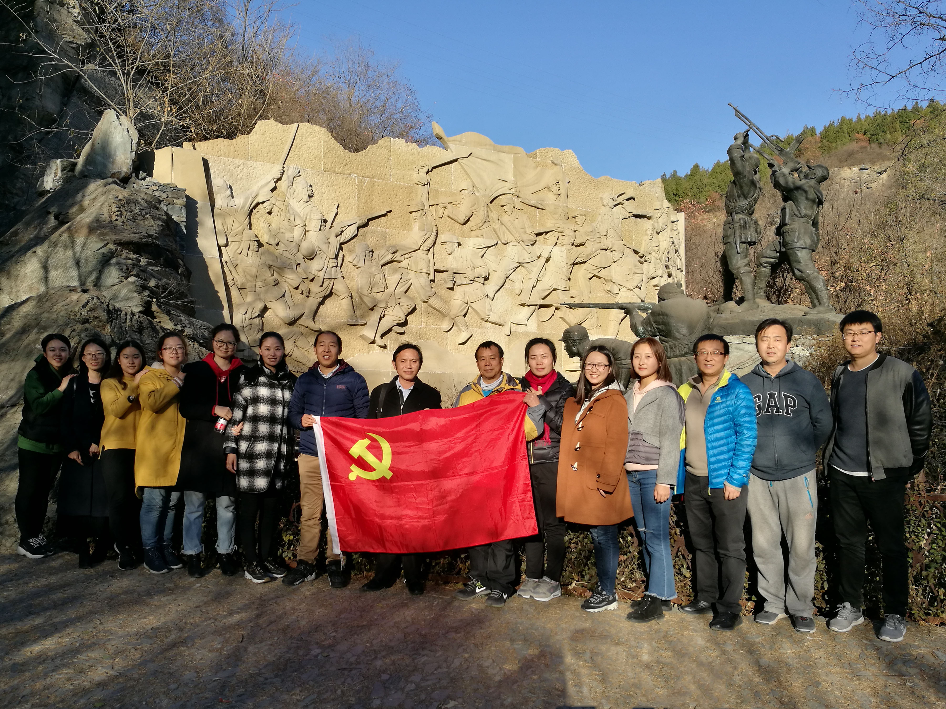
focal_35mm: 27
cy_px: 354
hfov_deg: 65.3
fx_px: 738
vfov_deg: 51.4
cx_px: 473
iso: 50
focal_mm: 4.5
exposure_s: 1/802
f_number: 2.2
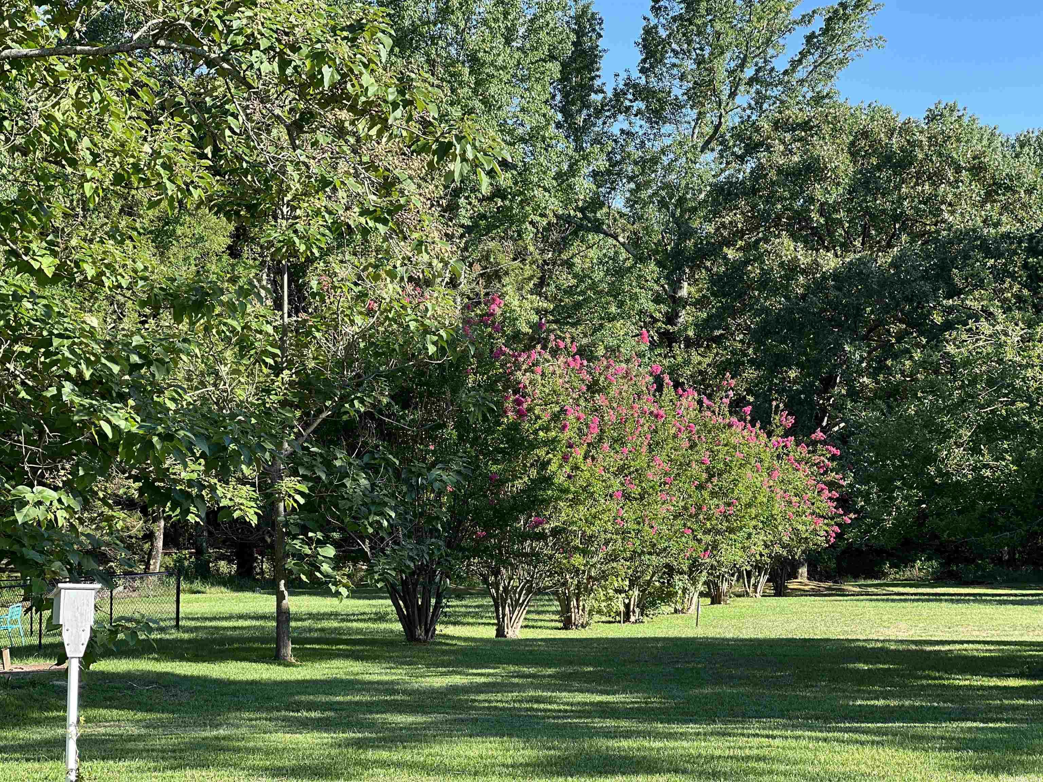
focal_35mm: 77
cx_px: 522
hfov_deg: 25.3
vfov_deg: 19.1
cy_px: 391
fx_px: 2320
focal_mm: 9
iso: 25
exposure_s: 1/121
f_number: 2.8
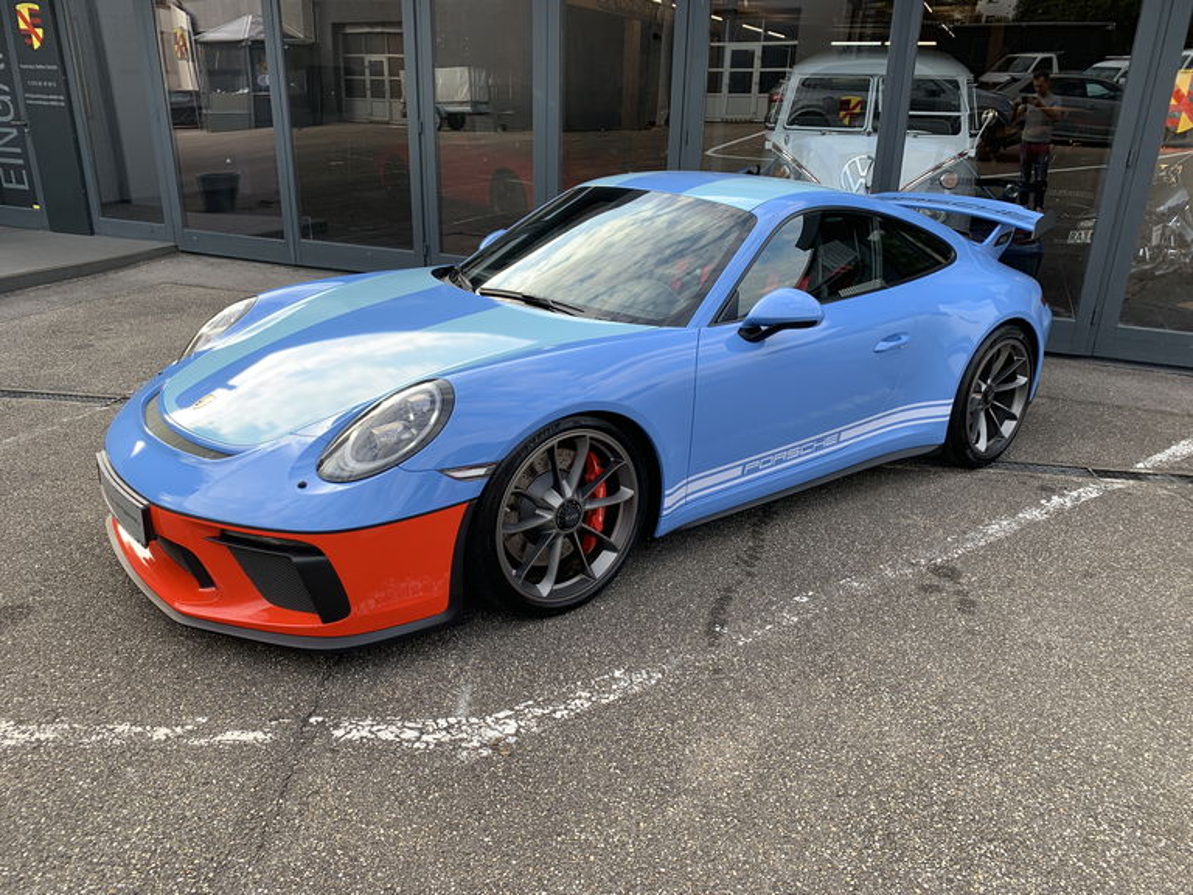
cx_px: 596
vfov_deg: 53.1
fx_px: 896
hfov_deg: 67.3
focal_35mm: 26
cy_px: 448
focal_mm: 4.25
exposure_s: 1/172
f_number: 1.8
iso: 25
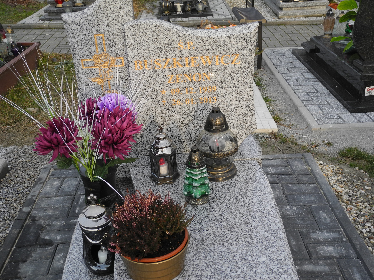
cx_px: 187
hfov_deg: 45.8
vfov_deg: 35.1
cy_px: 140
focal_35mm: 41
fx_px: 443
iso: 100
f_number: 3.2
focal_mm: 8.8
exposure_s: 1/200
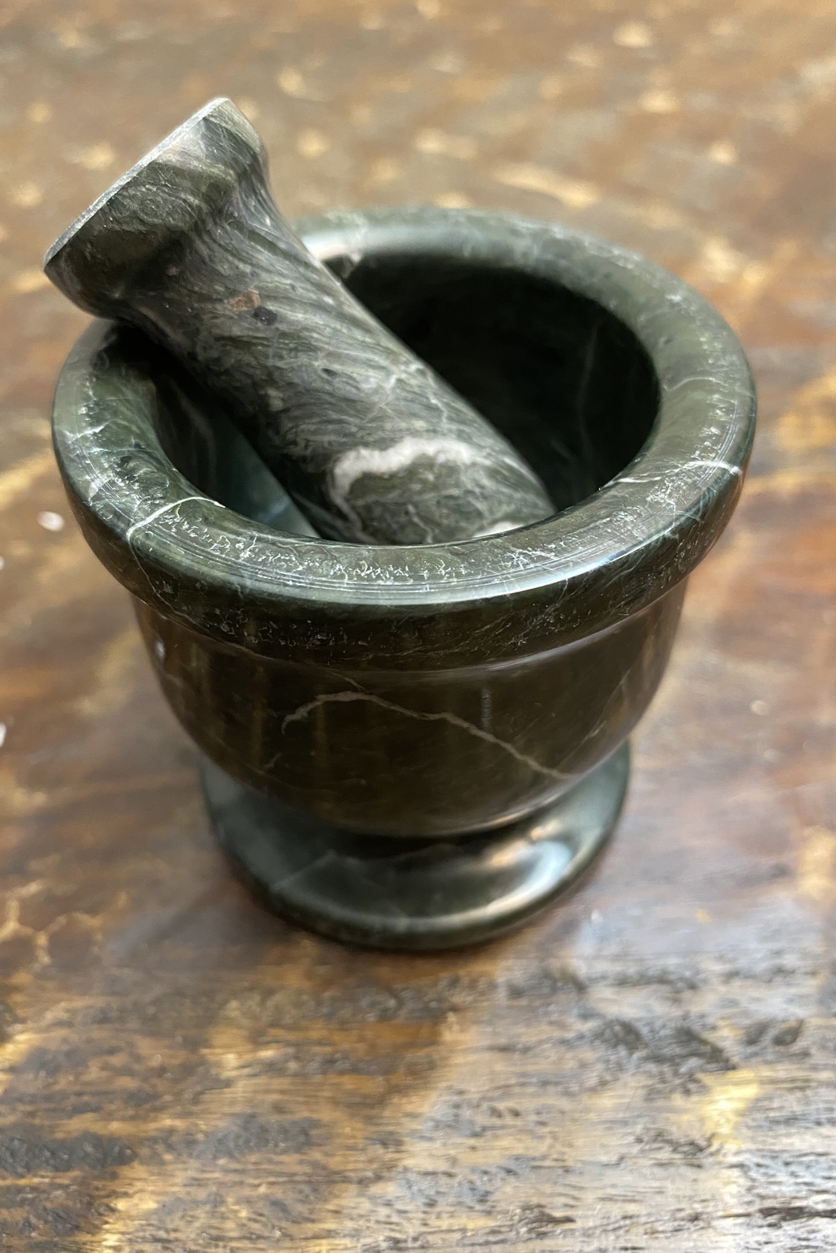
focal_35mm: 27
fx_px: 940
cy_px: 616
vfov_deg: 67.4
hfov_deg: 47.9
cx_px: 416
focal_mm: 4.25
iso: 500
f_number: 1.8
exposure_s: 1/60
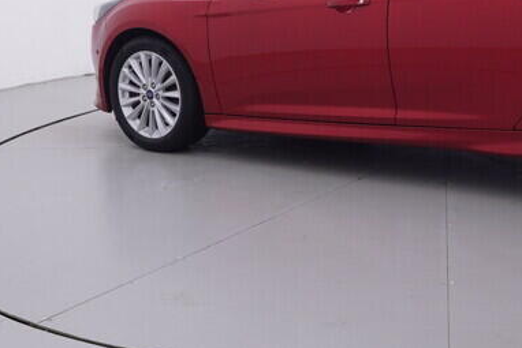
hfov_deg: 32.0
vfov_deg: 21.9
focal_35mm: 60
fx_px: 875
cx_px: 445
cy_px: 25
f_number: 5
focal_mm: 15
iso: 200
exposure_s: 1/80
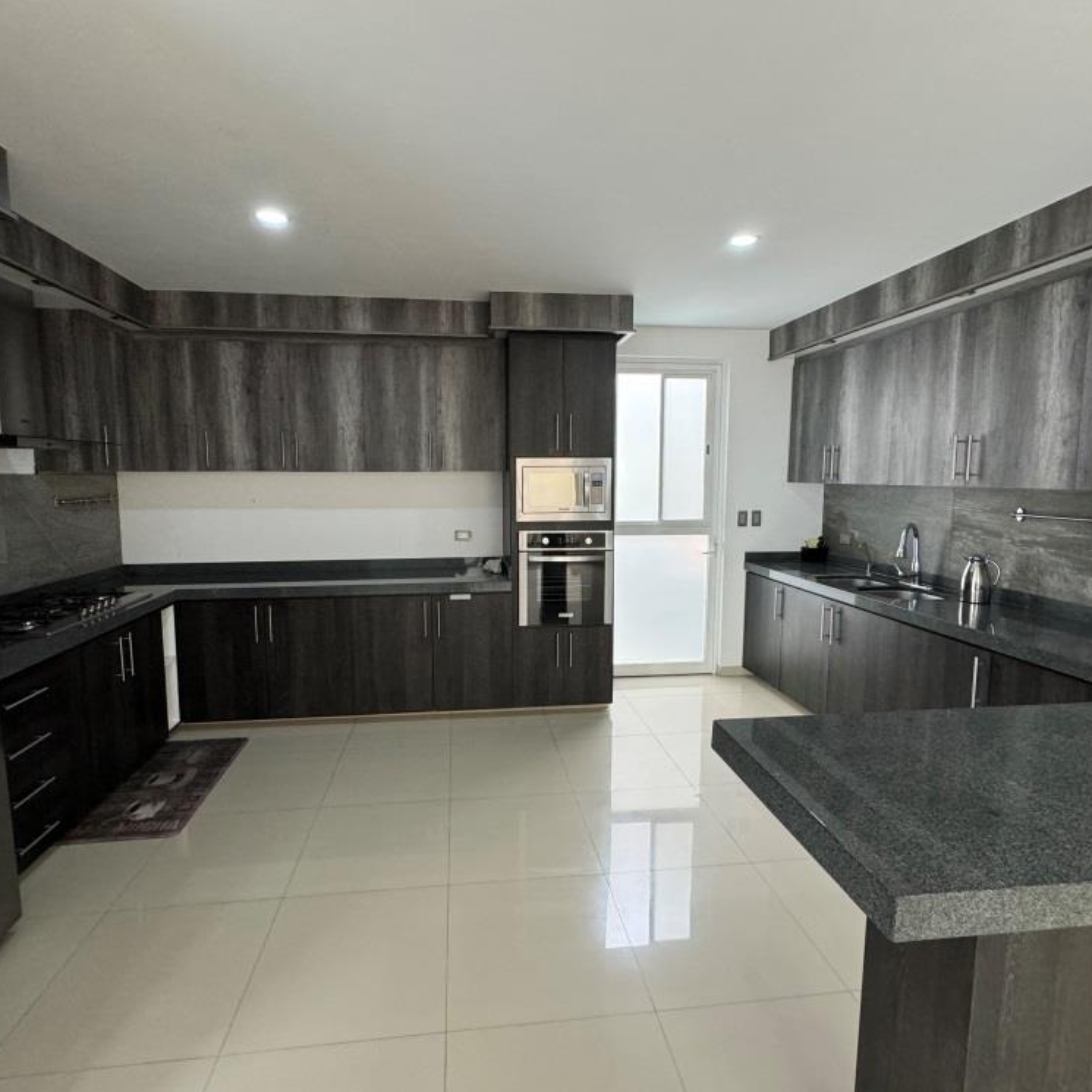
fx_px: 607
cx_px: 523
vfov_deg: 84.0
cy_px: 538
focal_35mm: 17
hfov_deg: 83.9
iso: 250
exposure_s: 1/120
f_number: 2.2
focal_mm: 2.22
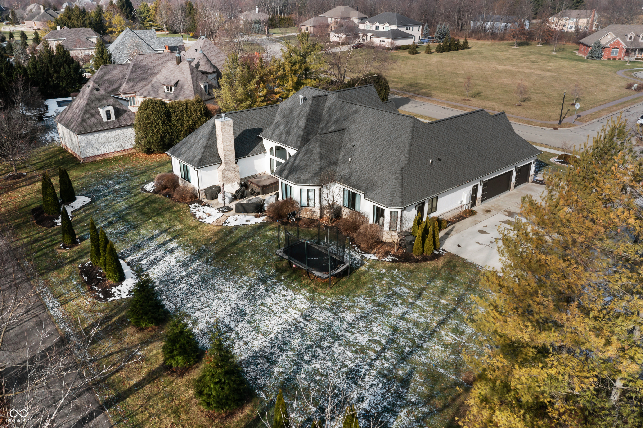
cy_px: 214
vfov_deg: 46.4
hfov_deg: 65.5
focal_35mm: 28
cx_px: 322
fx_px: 500
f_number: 4.5
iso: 100
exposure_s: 1/160
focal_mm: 10.26
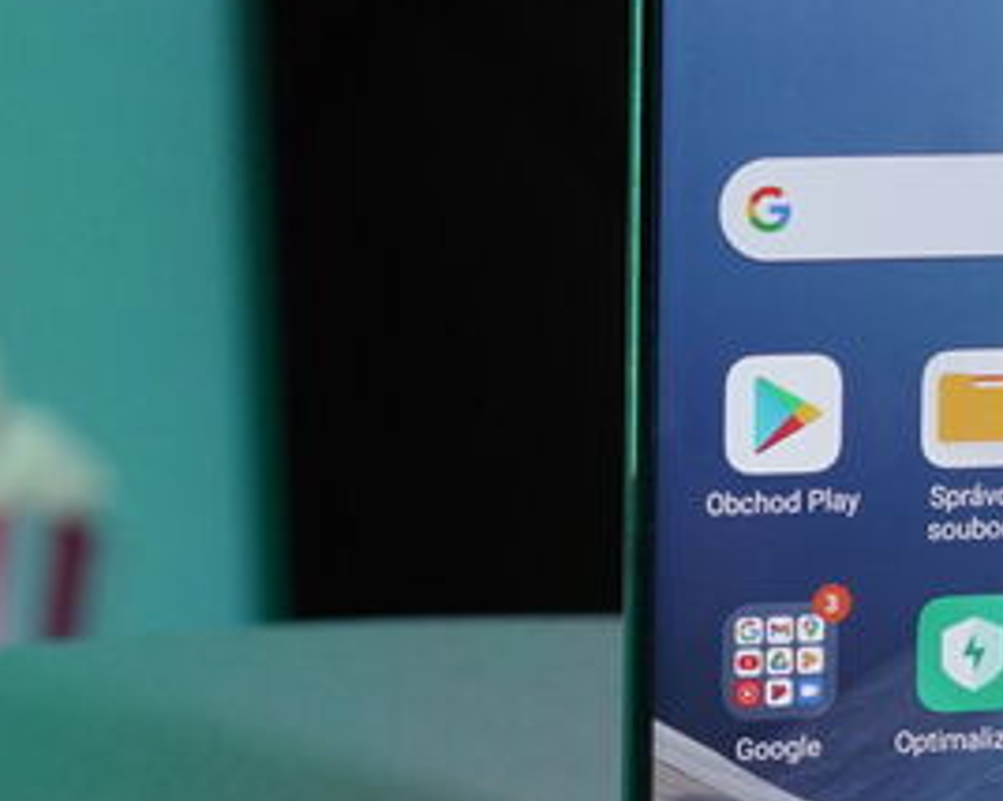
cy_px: 97
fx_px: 4390
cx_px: 986
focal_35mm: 148
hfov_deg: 12.9
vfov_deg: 10.4
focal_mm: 44
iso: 2500
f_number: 8
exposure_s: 1/200
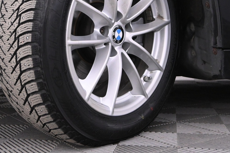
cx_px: 92
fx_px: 351
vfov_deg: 23.9
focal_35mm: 55
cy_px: 14
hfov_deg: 36.1
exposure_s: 1/80
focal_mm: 20
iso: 3200
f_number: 4.5
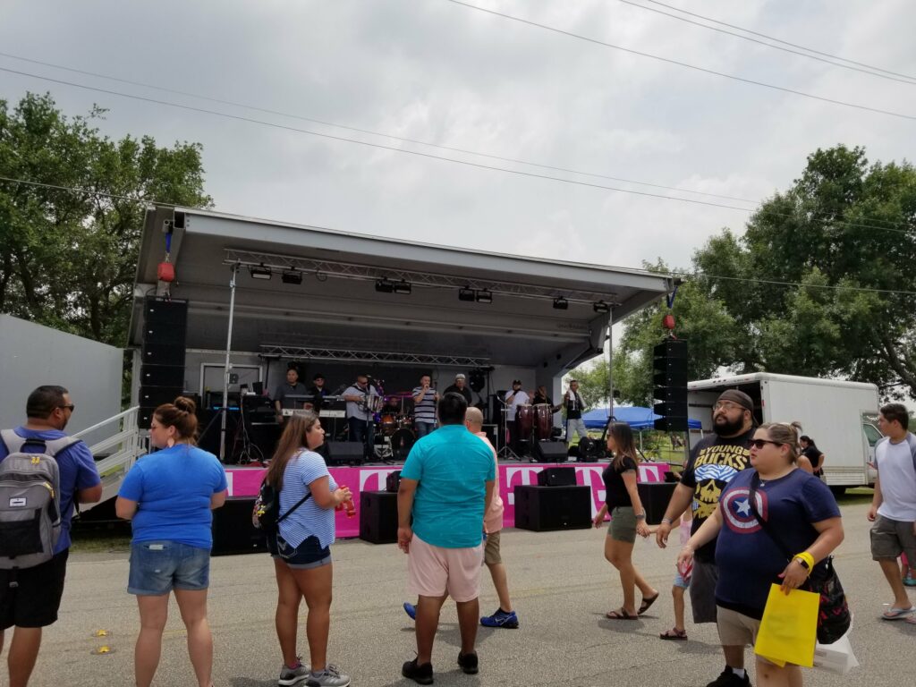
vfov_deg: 53.1
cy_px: 344
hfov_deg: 67.3
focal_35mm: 26
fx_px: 688
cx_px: 458
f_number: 1.7
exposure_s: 1/3888
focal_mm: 4.3
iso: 50
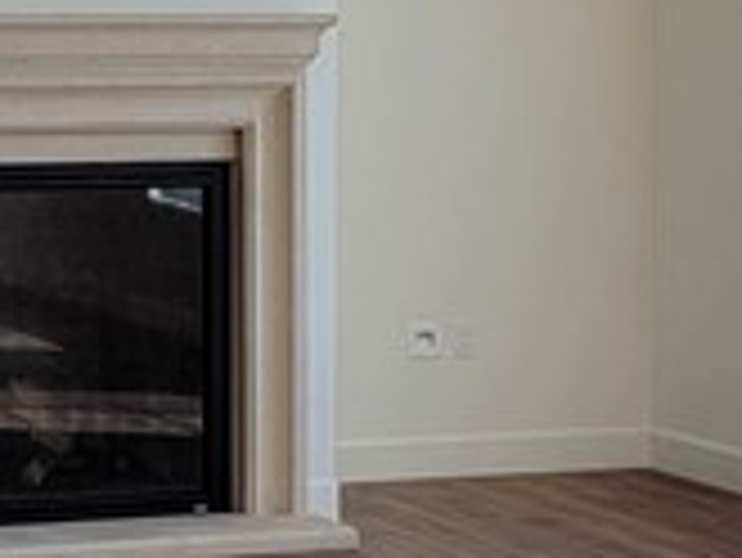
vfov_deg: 9.9
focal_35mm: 149
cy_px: 117
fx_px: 3196
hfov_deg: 13.1
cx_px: 63
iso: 25
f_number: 1.8
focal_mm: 6.7
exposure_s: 1/120
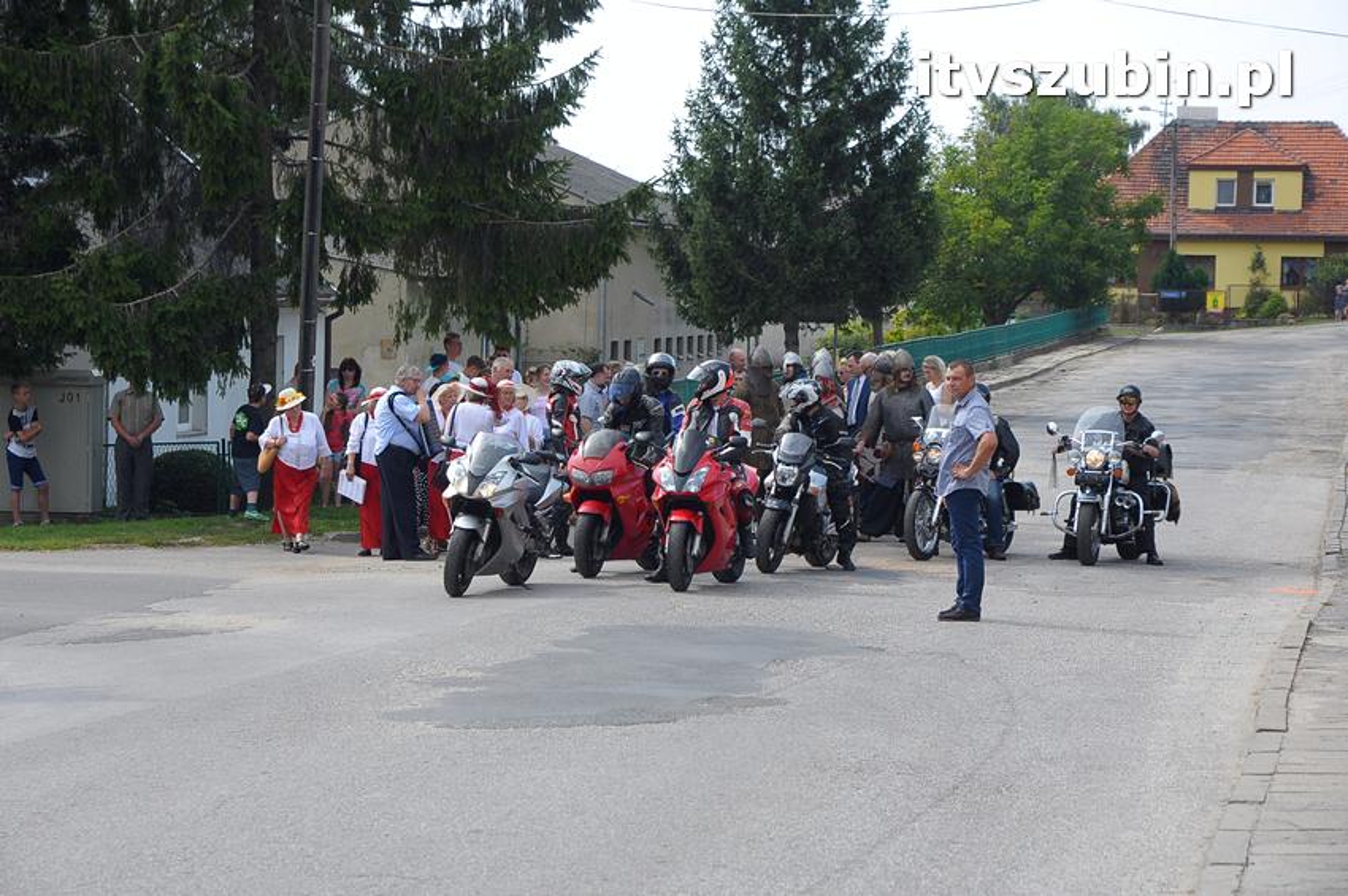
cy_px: 448
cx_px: 674
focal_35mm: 105
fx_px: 3928
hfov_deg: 19.5
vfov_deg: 13.0
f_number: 8
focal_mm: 70
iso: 640
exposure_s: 1/1000
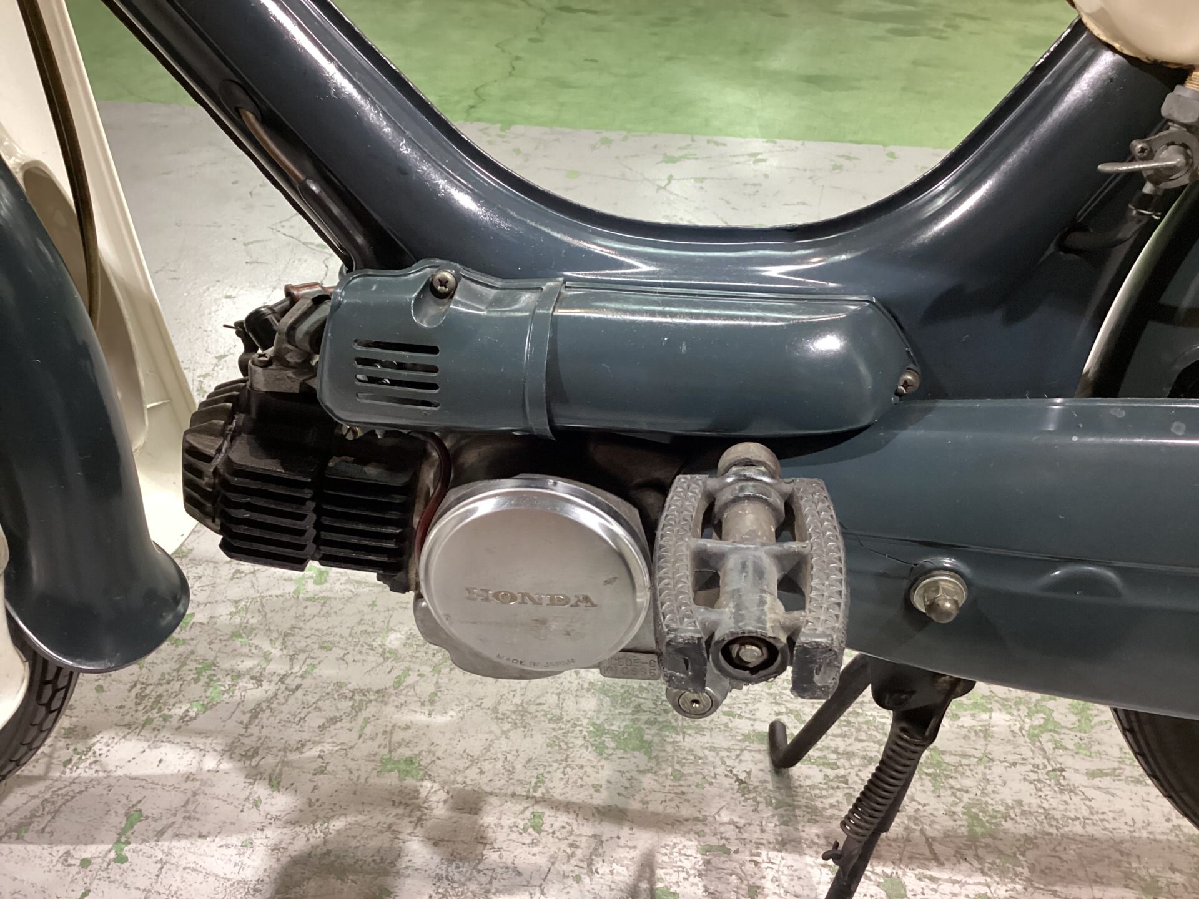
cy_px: 450
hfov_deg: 58.4
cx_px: 600
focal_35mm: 31
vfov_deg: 45.4
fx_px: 1074
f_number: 2.4
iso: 320
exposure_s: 1/40
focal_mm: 3.3
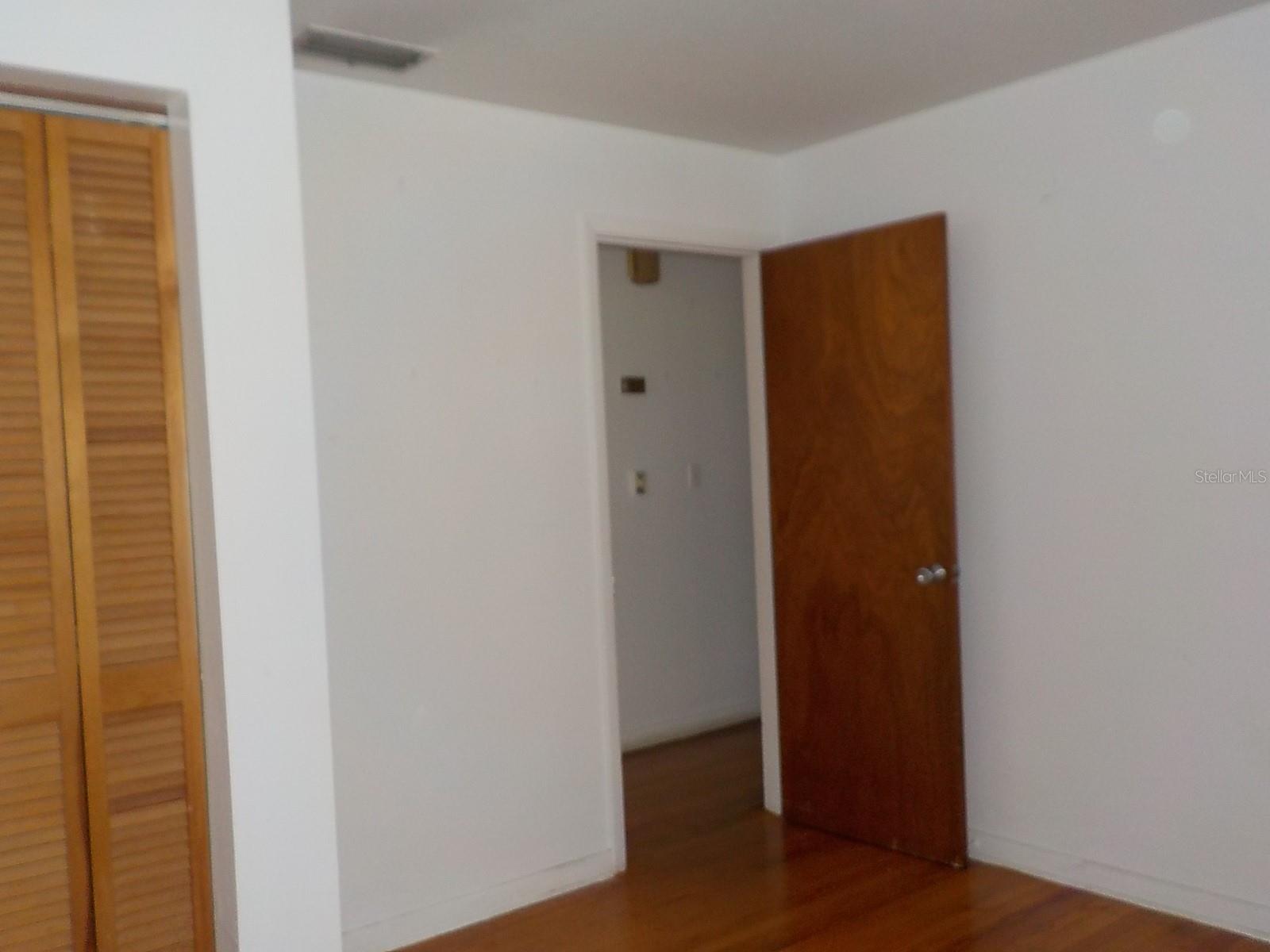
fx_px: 1101
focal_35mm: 30
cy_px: 476
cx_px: 635
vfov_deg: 46.8
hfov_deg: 60.0
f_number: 3.3
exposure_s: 1/30
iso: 200
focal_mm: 4.1
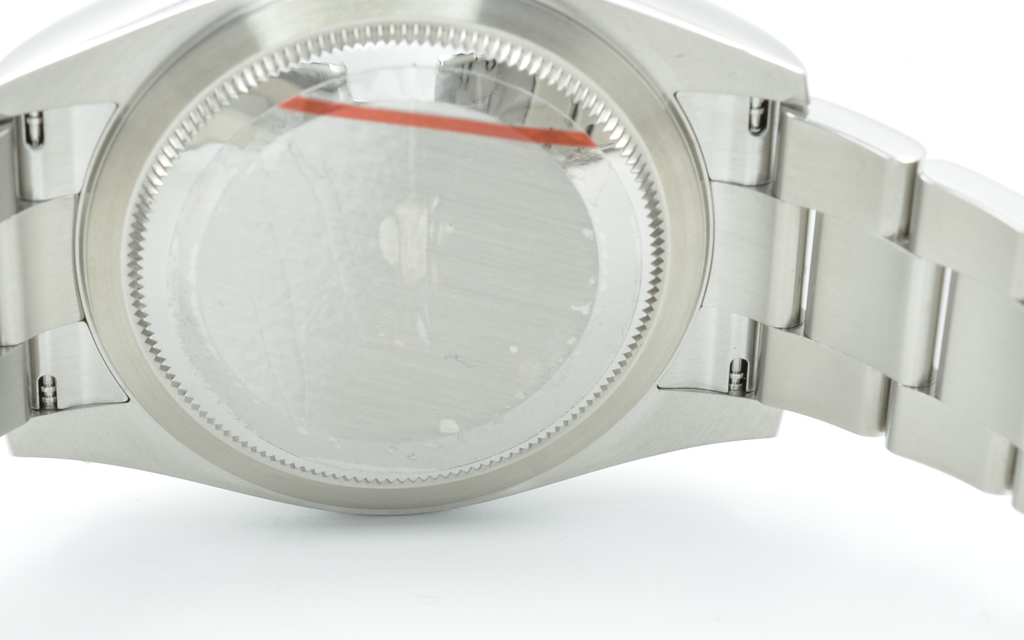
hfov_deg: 17.1
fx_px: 3405
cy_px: 533
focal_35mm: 122
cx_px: 446
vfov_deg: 10.7
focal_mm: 40
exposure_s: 1/13
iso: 160
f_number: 13
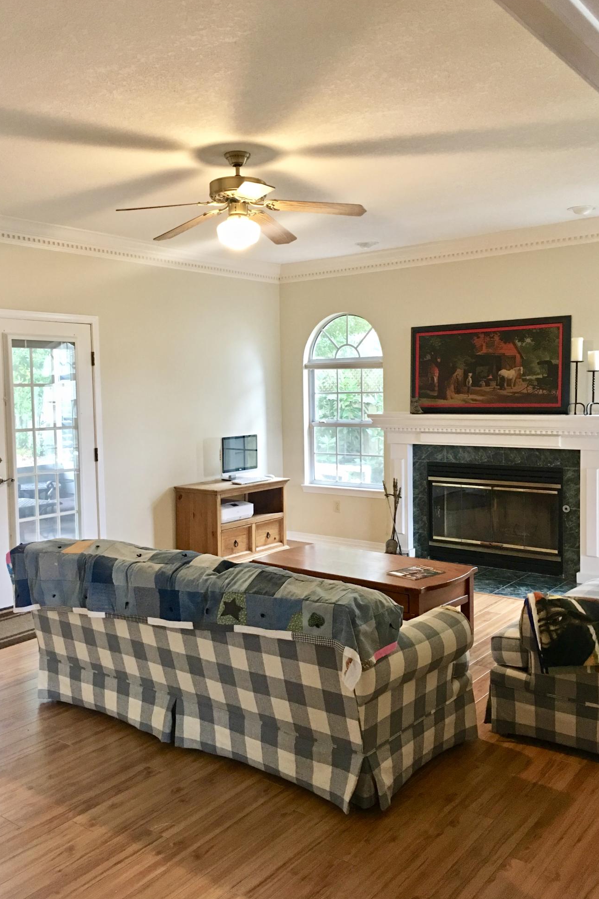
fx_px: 774
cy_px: 440
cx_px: 262
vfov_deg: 60.3
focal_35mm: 31
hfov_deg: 42.2
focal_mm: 4.15
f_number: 2.2
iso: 100
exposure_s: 1/15
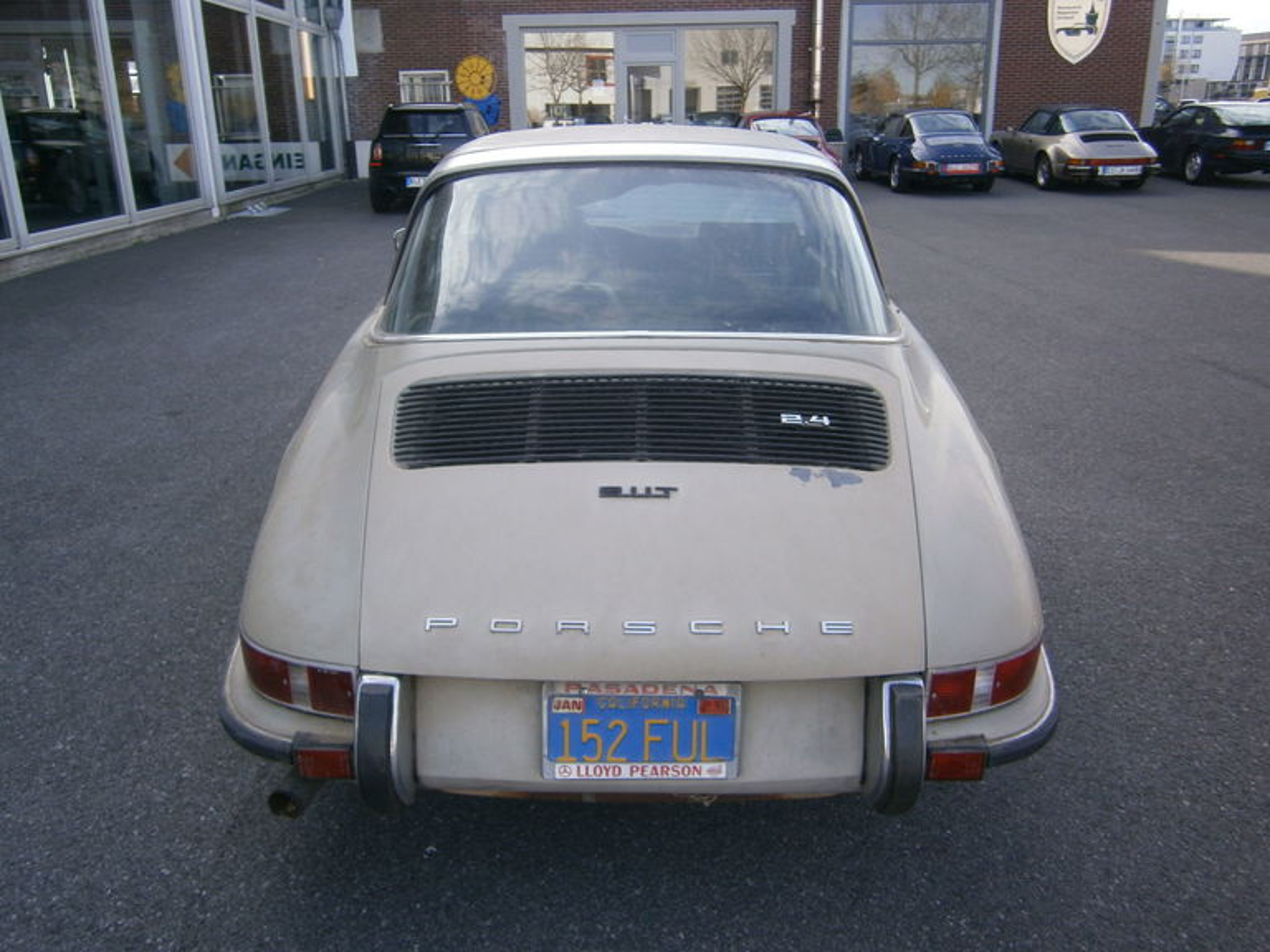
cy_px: 476
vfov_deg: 53.1
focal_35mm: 26
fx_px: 954
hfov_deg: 67.3
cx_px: 635
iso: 80
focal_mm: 4.7
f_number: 2.8
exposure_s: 1/250
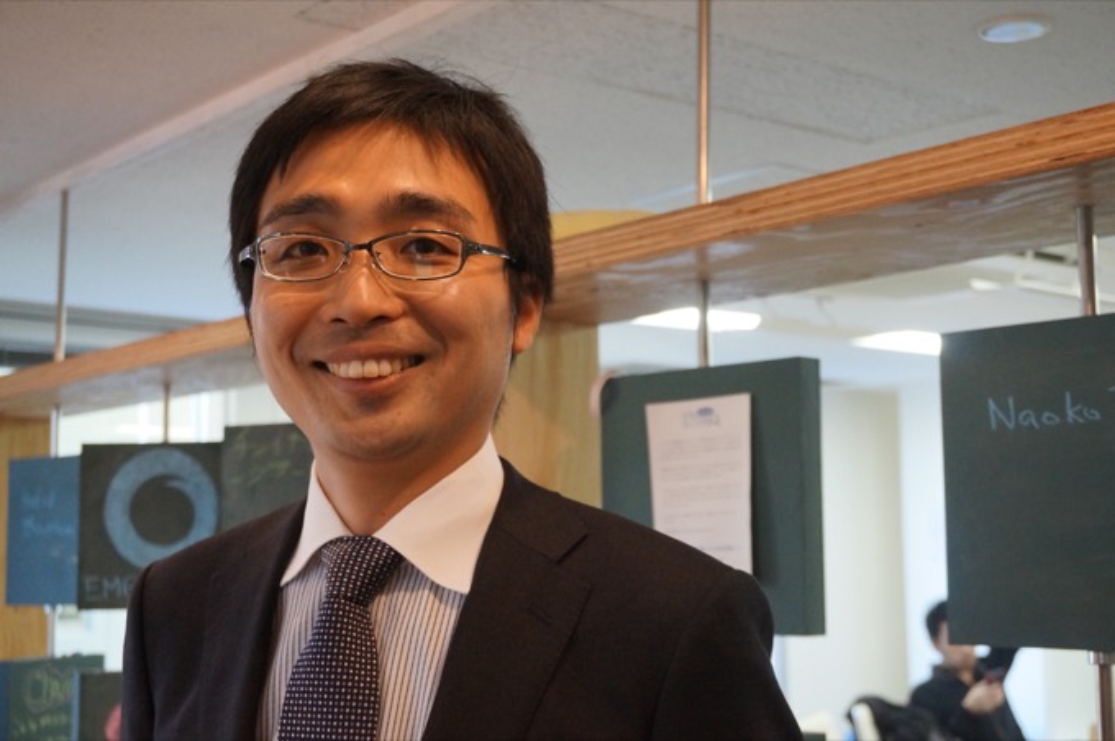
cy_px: 370
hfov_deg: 37.9
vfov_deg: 25.7
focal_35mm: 52
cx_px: 558
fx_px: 1624
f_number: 5
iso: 2000
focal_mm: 35
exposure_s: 1/160
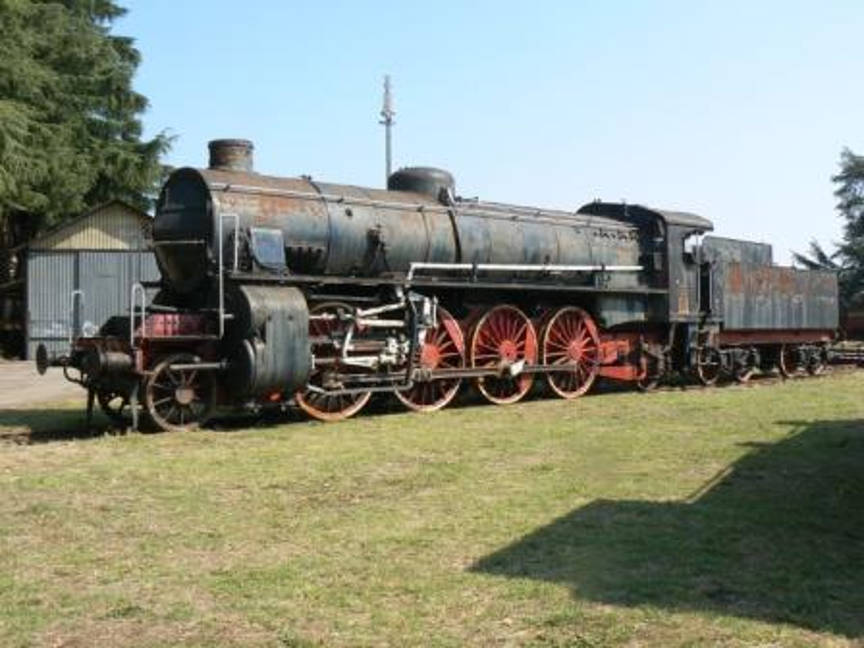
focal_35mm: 36
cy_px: 324
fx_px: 899
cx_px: 432
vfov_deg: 39.7
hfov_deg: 51.4
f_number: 5.6
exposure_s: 1/200
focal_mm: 6
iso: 80
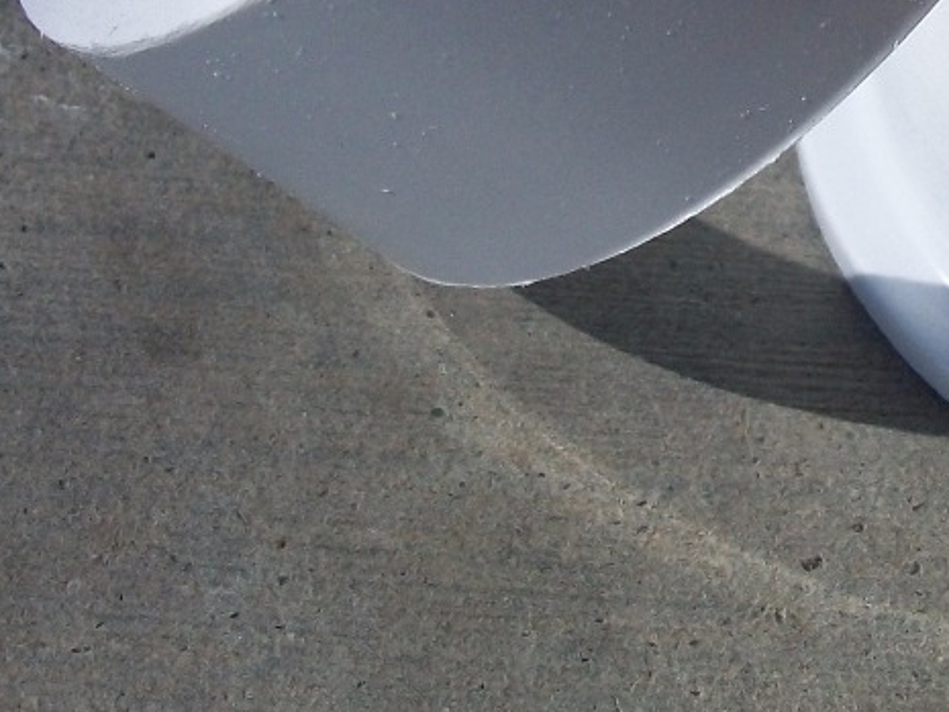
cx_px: 951
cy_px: -71
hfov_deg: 19.3
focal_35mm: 99
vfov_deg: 14.6
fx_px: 2715
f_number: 2.9
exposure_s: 1/500
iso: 80
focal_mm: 5.7
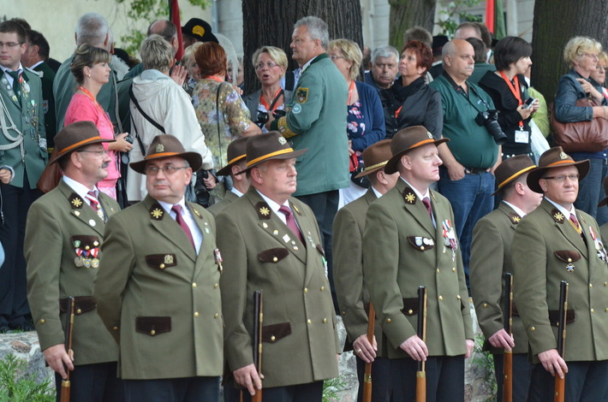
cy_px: 201
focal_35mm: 225
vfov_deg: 6.1
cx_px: 304
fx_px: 3791
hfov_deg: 9.2
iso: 1600
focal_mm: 150
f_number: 5.6
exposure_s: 1/60
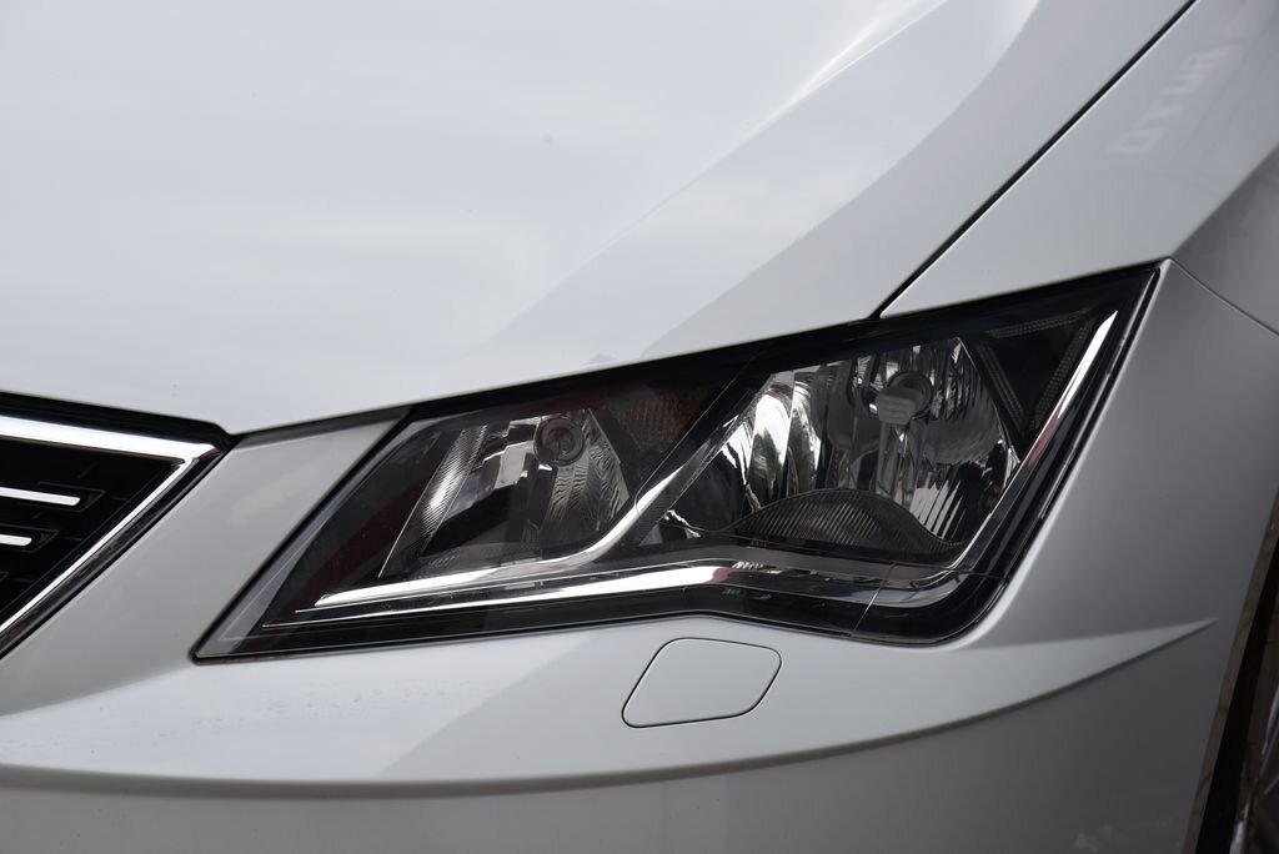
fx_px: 4266
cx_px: 640
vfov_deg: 11.4
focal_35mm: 120
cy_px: 427
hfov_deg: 17.1
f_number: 9
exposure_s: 1/320
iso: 500
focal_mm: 120
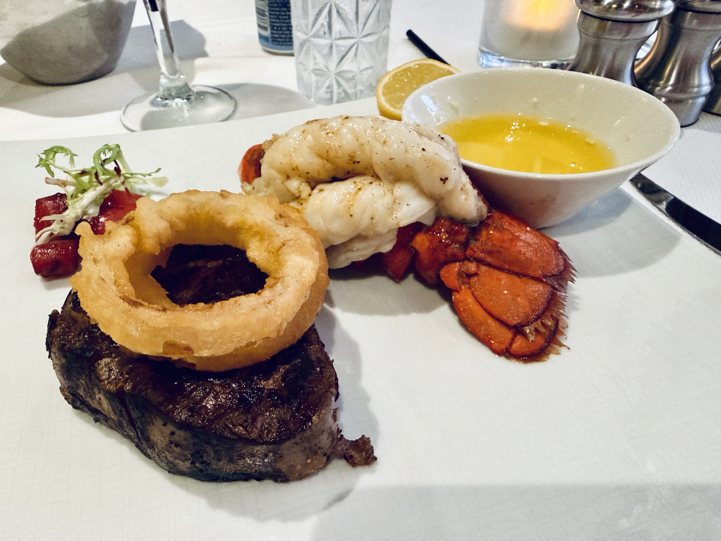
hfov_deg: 71.6
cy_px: 270
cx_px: 360
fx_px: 500
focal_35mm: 24
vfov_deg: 56.8
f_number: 2.2
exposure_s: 1/60
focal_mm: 2.22
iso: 640
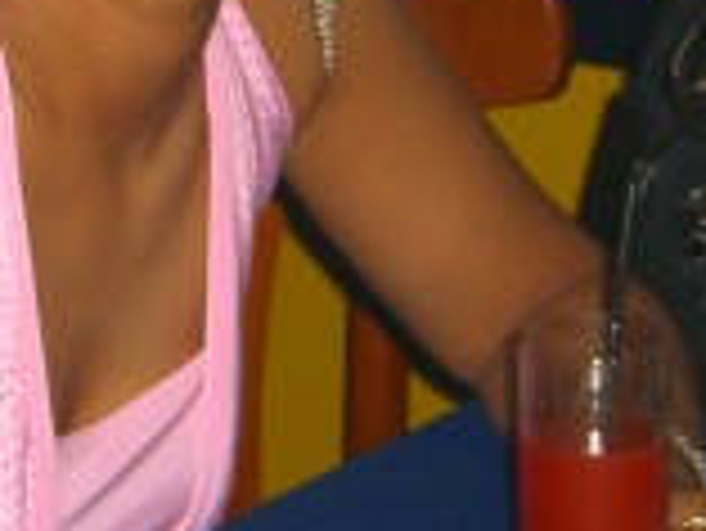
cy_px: -207
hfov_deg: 8.9
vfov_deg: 6.7
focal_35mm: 218
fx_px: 4450
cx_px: -198
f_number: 3.6
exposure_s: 1/60
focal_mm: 11.8
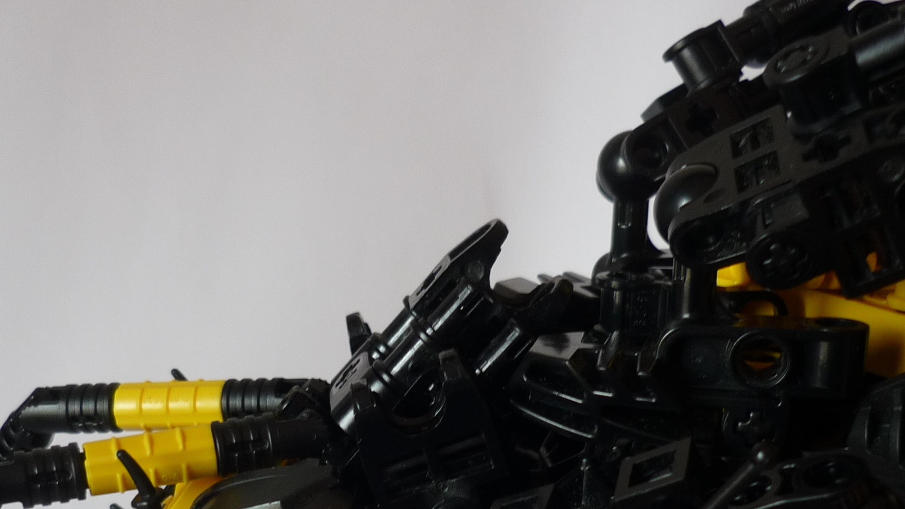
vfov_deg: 19.7
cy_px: 529
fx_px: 1416
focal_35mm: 59
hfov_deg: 35.4
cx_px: 374
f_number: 2.8
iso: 100
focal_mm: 5.5
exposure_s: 1/50
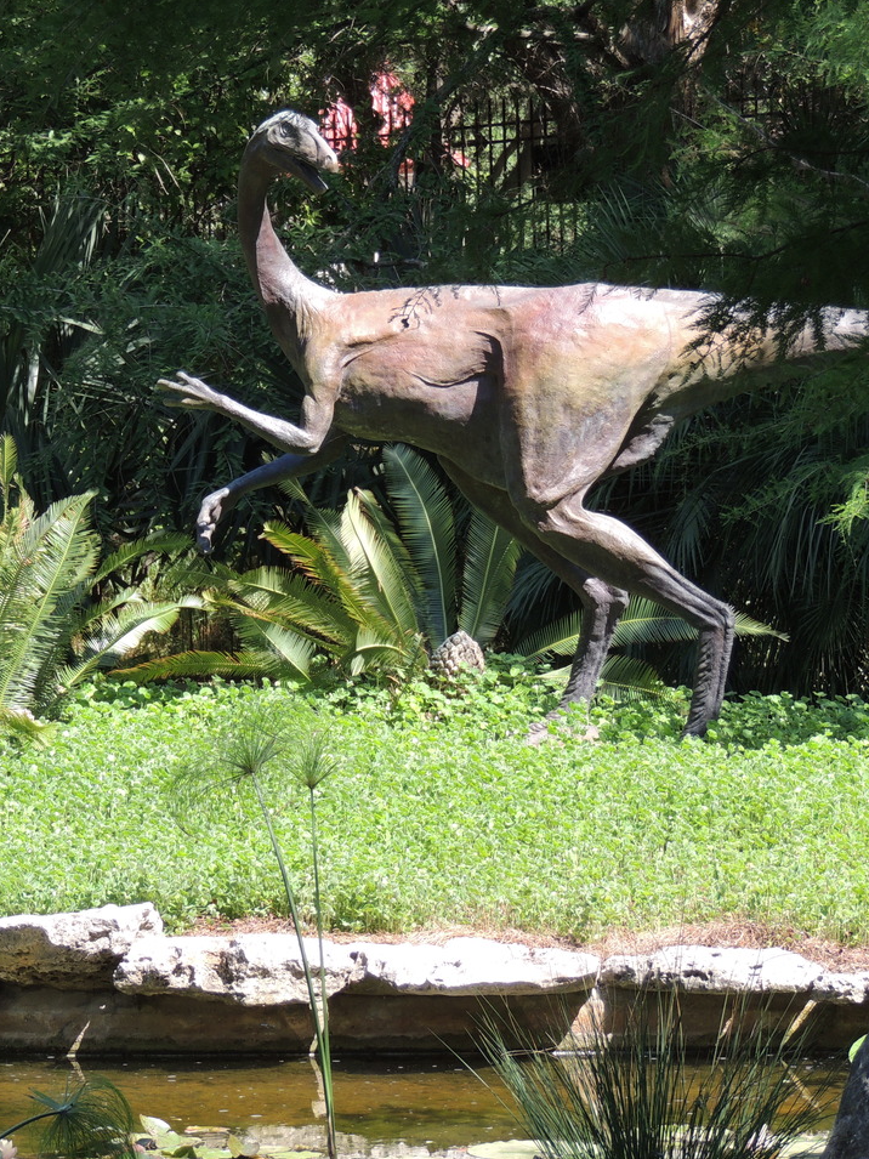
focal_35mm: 181
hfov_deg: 8.2
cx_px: 218
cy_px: 579
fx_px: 6060
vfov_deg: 10.9
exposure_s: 1/160
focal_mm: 24
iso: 100
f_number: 4.3
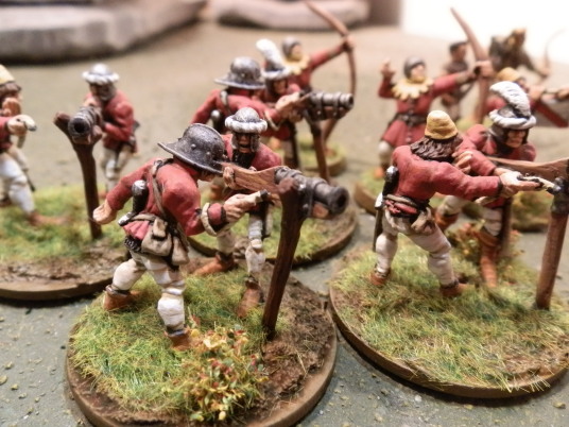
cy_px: 214
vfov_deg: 49.7
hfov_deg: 63.4
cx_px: 284
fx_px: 460
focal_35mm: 28
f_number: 3.1
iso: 400
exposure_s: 1/50
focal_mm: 5
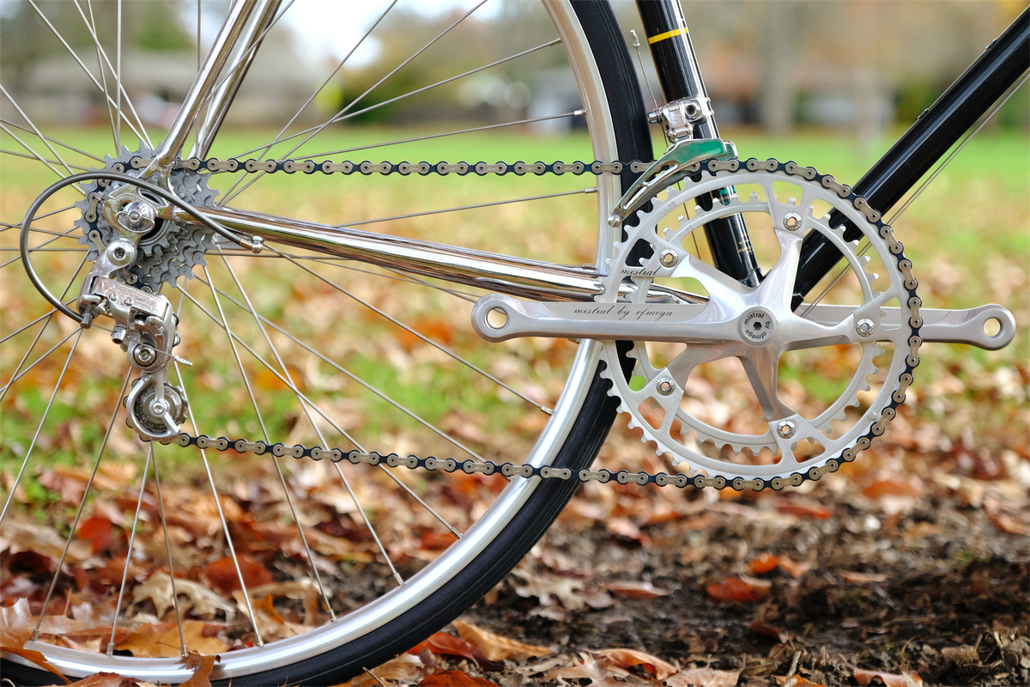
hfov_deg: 24.5
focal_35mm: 83
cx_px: 515
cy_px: 344
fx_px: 2375
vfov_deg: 16.5
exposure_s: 1/850
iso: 1250
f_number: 2.8
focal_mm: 55
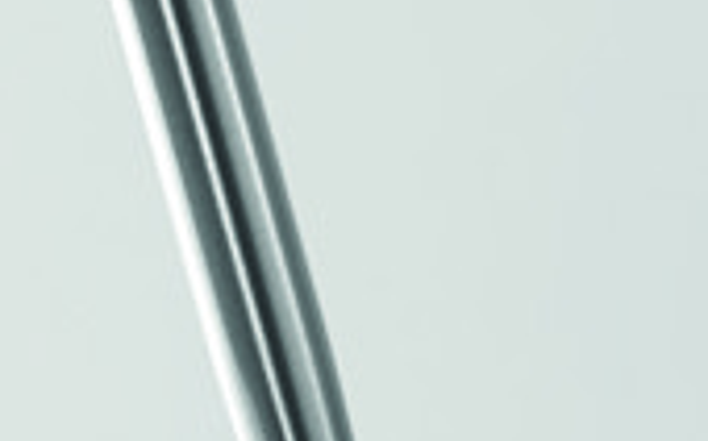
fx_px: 7289
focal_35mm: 378
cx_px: 146
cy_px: -366
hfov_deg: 5.6
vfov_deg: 3.4
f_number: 18
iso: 64
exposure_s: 1/125
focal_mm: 105
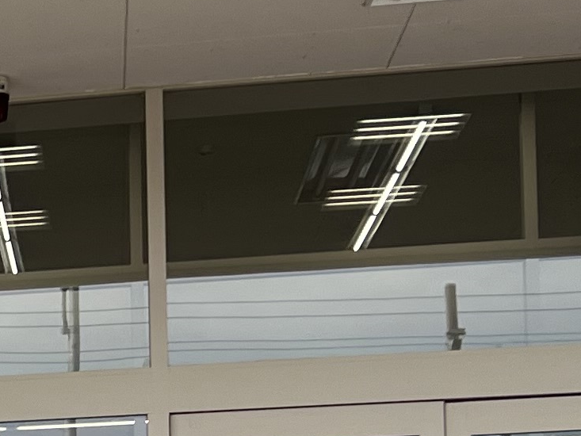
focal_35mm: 143
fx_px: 2401
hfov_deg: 12.7
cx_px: -420
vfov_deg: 10.0
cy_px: 667
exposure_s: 1/949
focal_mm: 5.7
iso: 50
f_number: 1.5
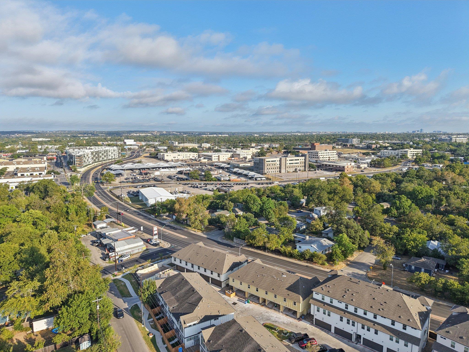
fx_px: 325
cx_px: 234
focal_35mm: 24
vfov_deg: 56.8
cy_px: 176
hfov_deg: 71.6
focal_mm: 8.67
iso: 170
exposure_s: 1/2500
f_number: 1.8
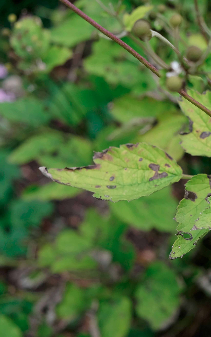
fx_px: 800
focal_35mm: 87
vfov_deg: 23.8
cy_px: 171
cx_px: 242
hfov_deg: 14.6
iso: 200
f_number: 4
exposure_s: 1/320
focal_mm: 37.4
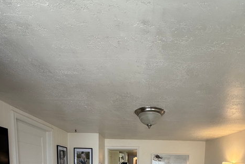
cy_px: 185
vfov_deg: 41.2
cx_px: 138
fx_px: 163
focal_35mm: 24
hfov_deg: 73.4
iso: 160
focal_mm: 2.22
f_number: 2.2
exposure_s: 1/120
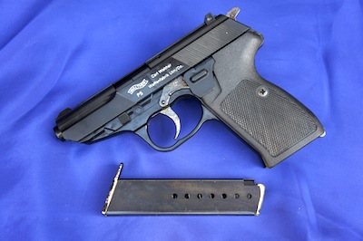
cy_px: 120
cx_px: 182
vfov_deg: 27.2
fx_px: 499
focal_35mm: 50
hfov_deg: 40.0
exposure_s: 1/80
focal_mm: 33
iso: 200
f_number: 4.5
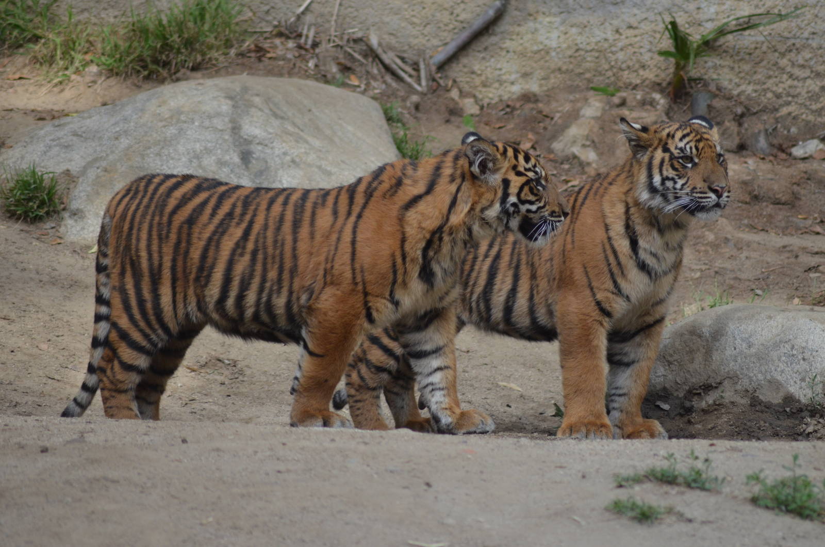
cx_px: 412
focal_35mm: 450
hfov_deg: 4.6
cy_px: 274
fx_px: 10292
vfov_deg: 3.0
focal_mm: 300
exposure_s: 1/800
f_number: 5.6
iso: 800
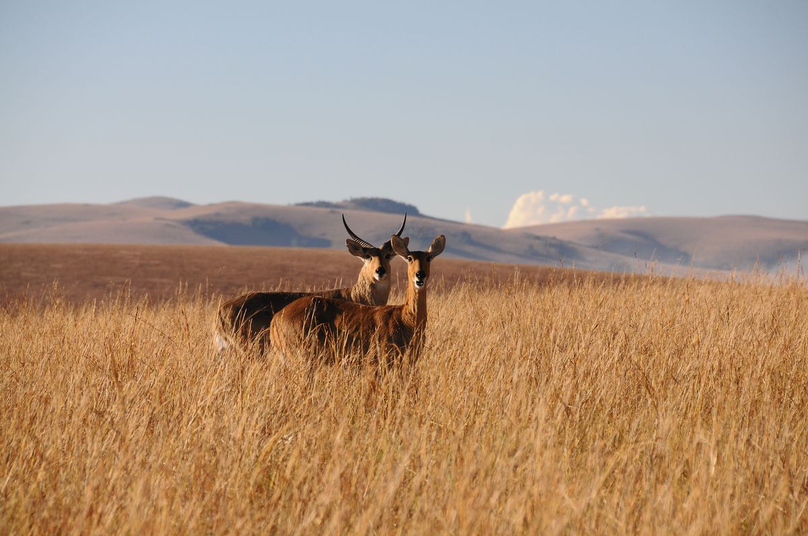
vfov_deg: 5.4
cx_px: 404
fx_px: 5716
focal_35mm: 255
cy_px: 268
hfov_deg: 8.1
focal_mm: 170
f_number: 7.1
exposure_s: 1/200
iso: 320
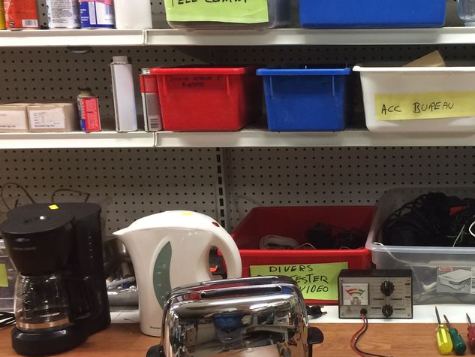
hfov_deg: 33.5
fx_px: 755
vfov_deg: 26.6
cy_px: 183
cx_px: 408
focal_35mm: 55
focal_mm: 4.15
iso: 100
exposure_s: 1/30
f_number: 2.2
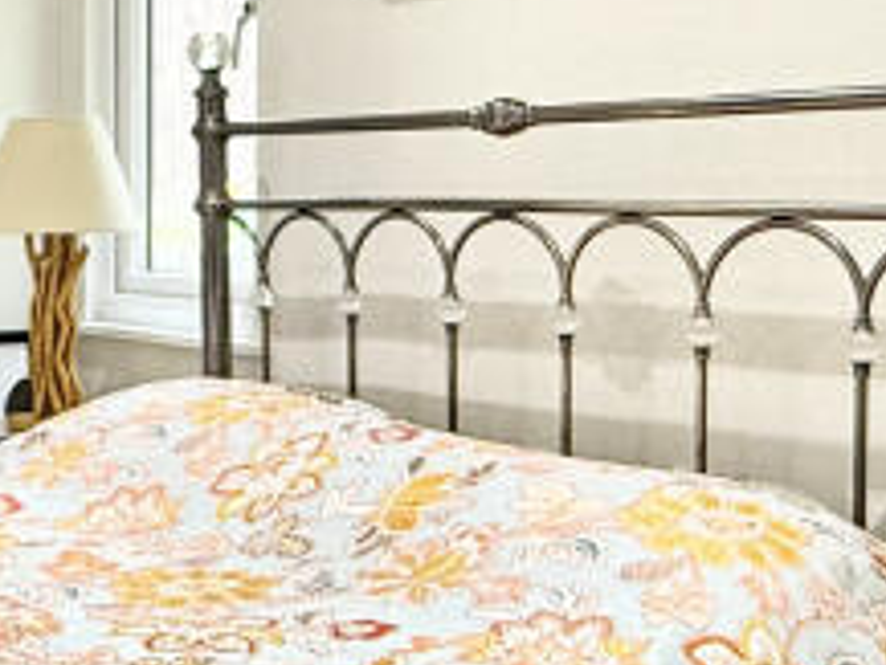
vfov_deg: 22.3
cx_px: 53
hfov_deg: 28.0
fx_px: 1690
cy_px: 359
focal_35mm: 66
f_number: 2.2
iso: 250
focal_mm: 2.22
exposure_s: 1/50
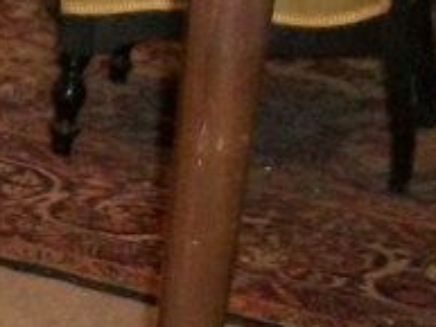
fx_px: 2672
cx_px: -694
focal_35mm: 212
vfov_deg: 7.0
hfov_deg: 8.4
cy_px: 408
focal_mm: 5.7
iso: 250
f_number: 2.9
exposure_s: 1/30
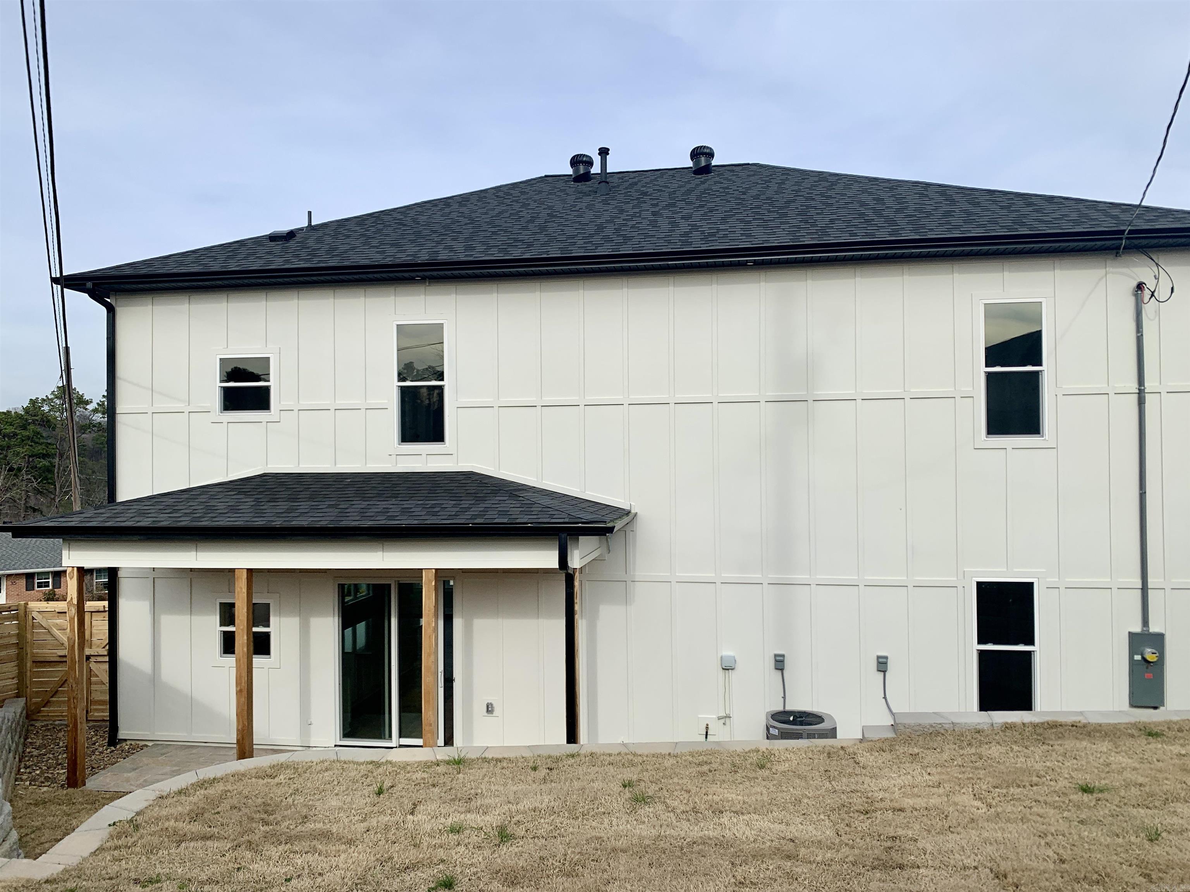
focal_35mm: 26
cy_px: 446
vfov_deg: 53.1
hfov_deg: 67.3
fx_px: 894
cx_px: 595
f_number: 1.8
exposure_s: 1/2421
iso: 25
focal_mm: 4.25
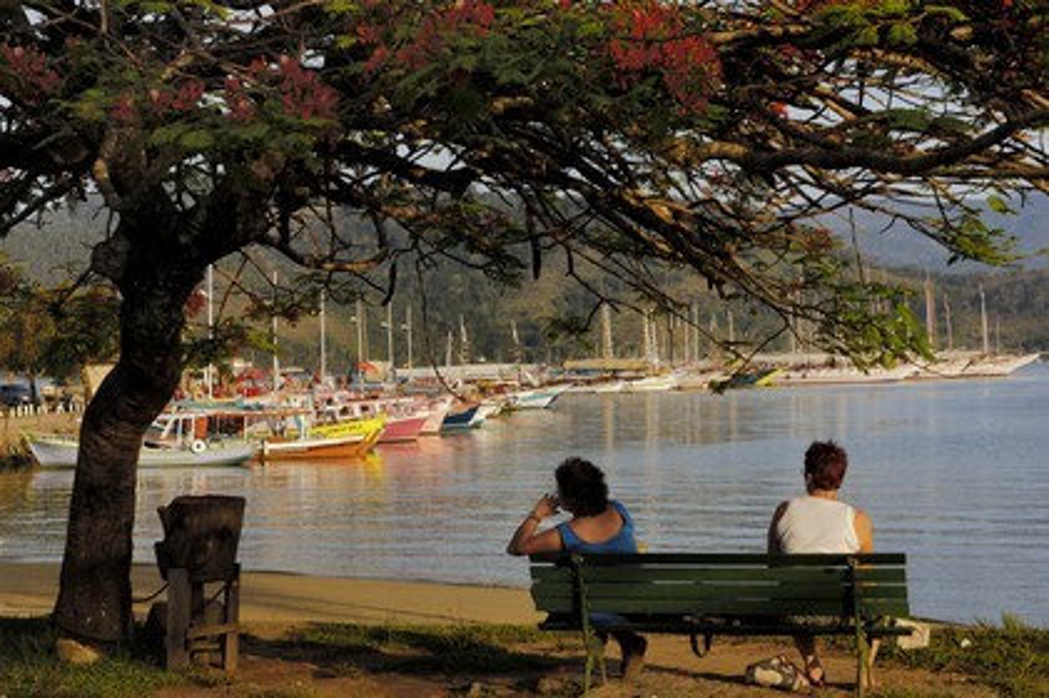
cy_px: 349
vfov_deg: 17.5
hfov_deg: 26.0
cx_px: 524
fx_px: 2271
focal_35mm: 78
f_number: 7.1
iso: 100
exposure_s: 1/160
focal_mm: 52
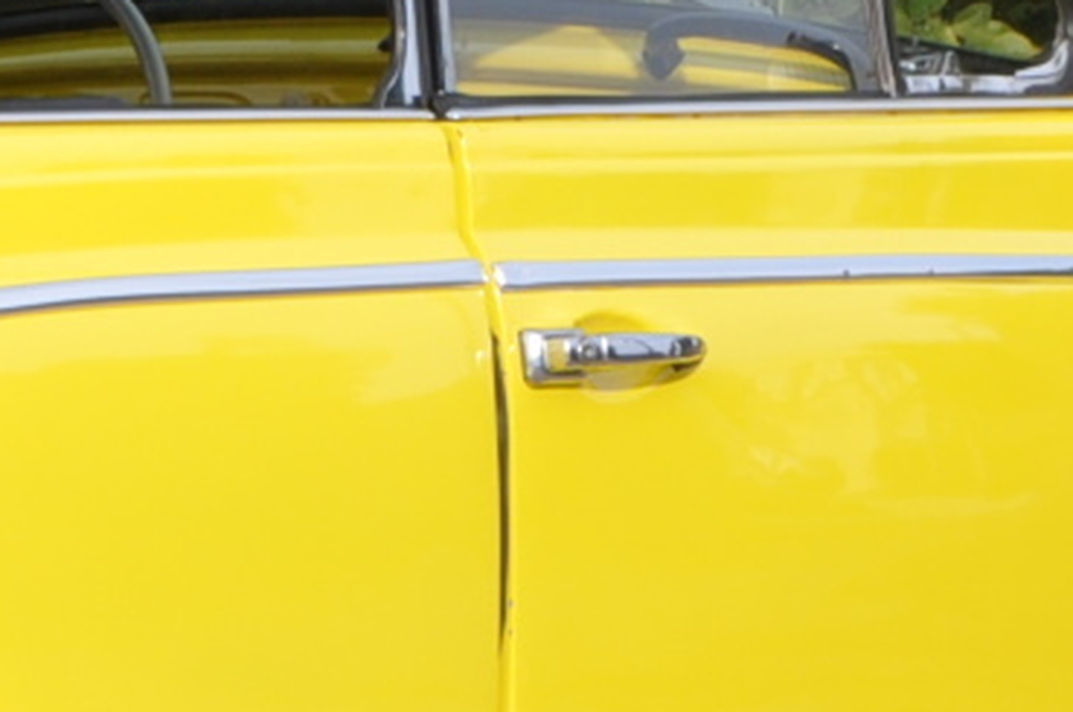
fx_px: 12978
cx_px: -497
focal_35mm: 436
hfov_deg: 4.7
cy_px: 541
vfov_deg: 3.1
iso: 200
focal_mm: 50
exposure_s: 1/160
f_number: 13
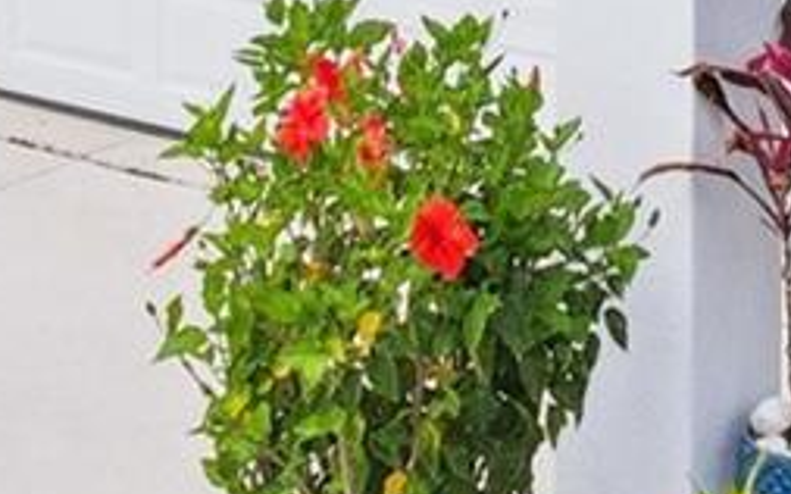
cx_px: 757
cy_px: 6
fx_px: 3060
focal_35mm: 142
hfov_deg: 14.5
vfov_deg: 9.2
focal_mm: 8.4
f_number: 2.8
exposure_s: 1/2000
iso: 120
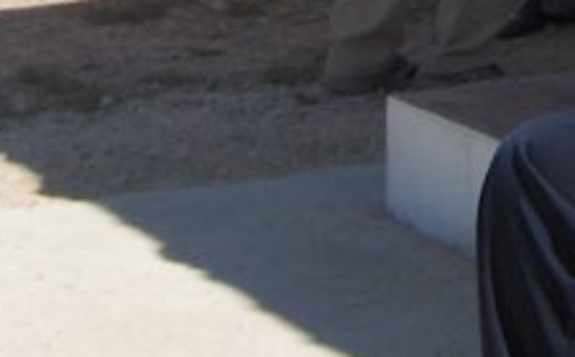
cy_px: -542
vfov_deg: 6.9
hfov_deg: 11.4
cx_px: 820
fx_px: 2770
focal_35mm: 177
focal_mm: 8
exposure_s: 1/667
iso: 100
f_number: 4.8
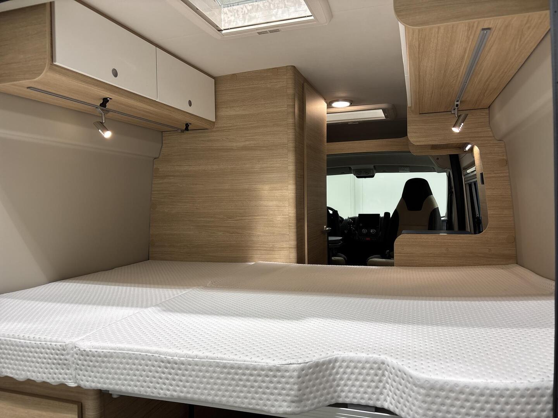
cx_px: 279
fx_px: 419
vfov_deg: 53.1
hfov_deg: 67.3
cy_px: 209
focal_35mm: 26
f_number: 1.6
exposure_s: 1/121
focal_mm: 5.96
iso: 80
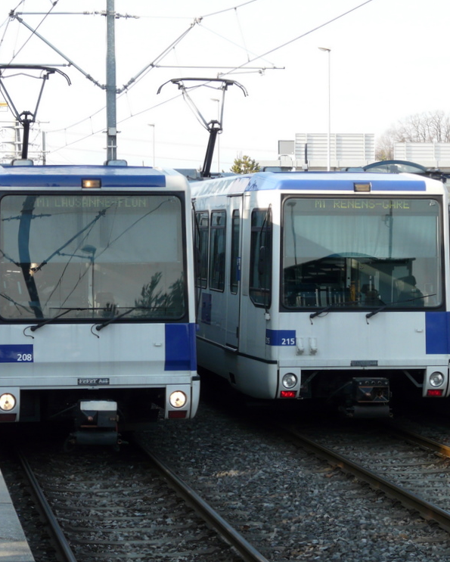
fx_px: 1813
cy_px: 282
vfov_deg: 17.6
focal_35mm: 109
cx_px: 225
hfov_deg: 14.1
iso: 100
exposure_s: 1/160
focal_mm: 13.6
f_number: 4.5
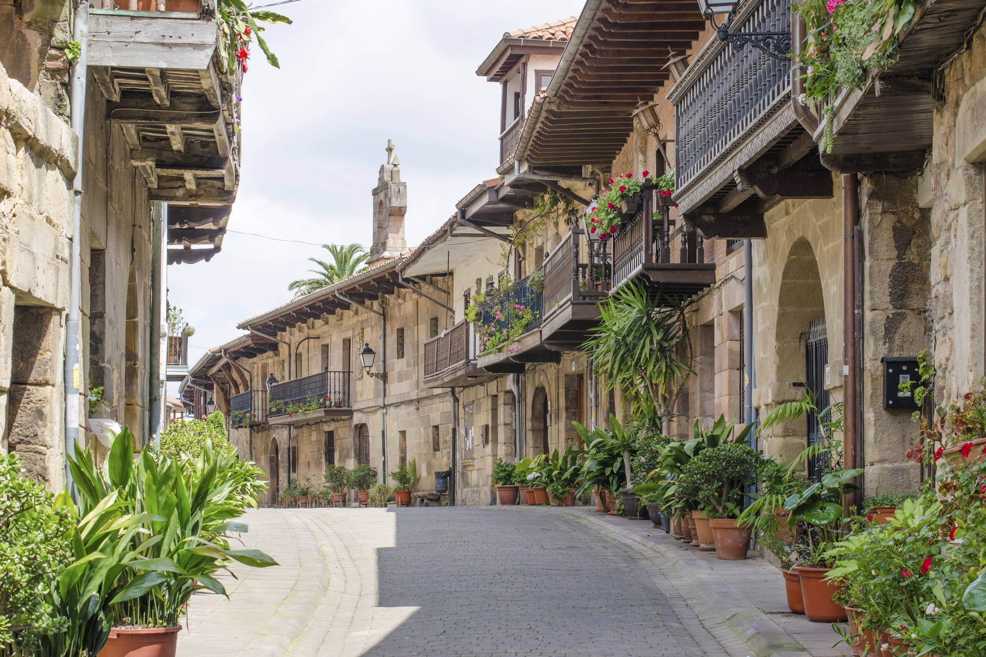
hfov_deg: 27.0
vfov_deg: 18.2
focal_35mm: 75
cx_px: 493
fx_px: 2054
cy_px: 328
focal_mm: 50
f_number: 8
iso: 100
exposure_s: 1/100
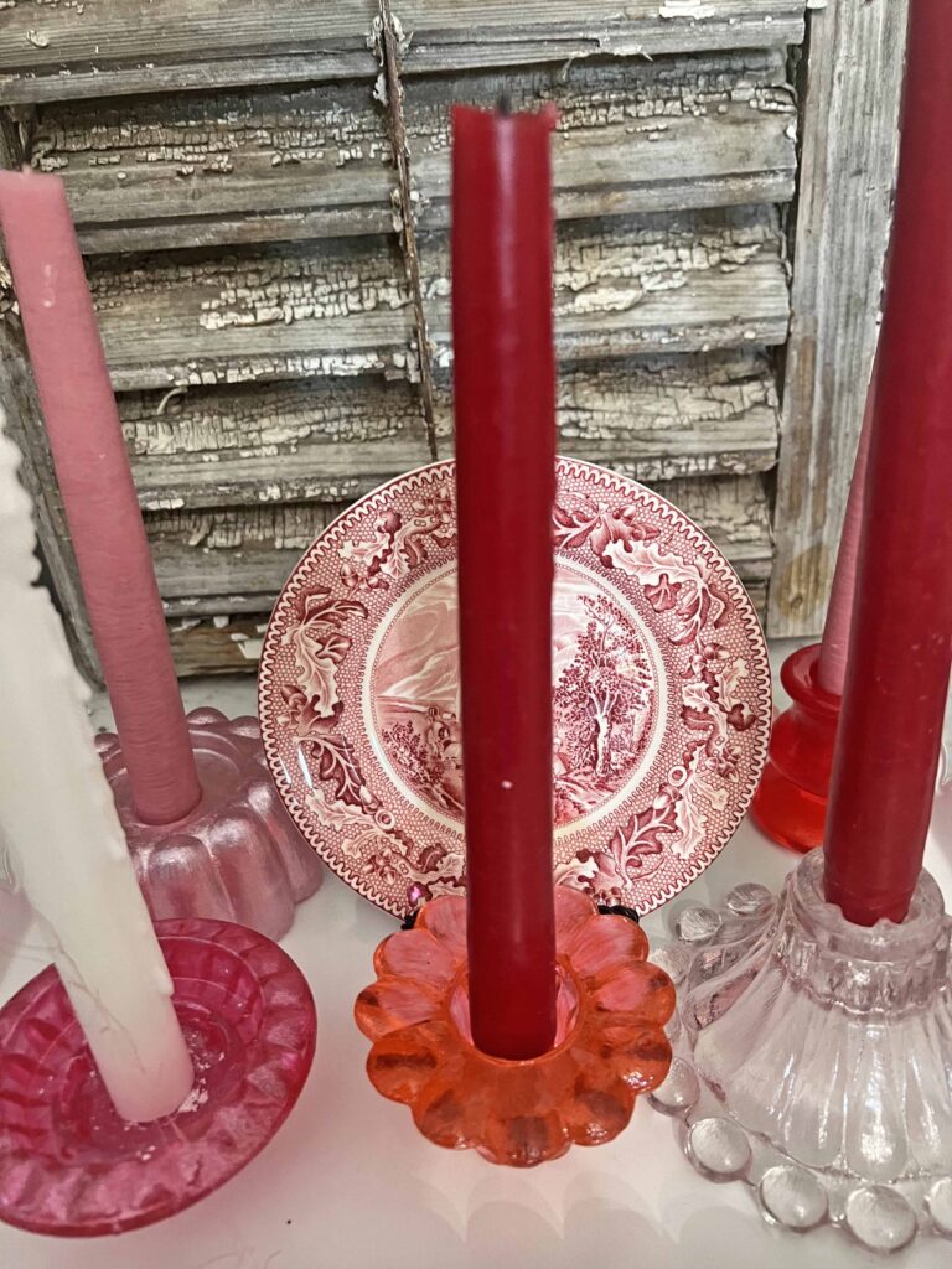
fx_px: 953
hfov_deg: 53.1
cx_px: 476
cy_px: 634
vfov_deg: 67.3
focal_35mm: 26
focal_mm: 5.7
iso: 400
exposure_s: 1/60
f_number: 1.5
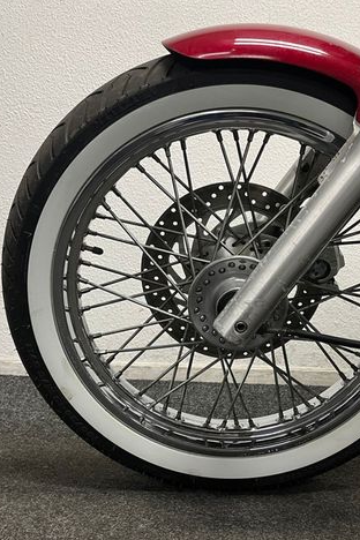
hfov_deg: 35.8
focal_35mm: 37
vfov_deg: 51.9
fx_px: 555
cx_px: 224
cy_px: 273
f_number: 1.6
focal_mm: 5.1
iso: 125
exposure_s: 1/50
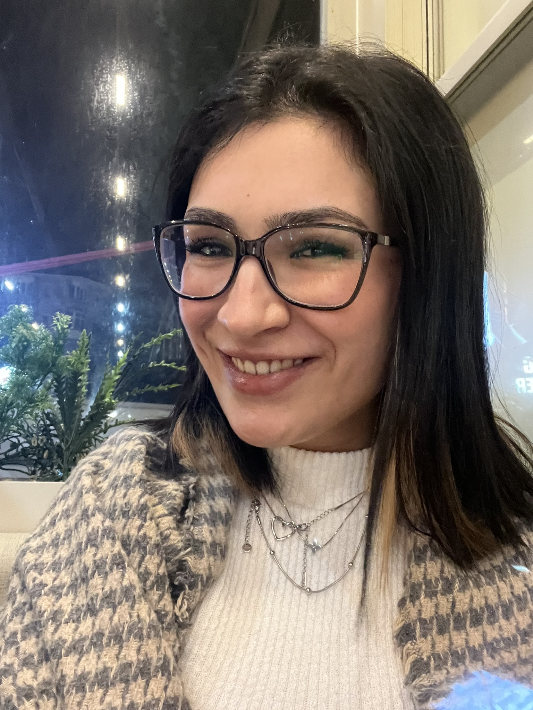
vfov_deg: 60.0
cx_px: 266
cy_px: 355
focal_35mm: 30
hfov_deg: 46.8
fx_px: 616
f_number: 2.2
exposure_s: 1/17
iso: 800
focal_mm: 2.71
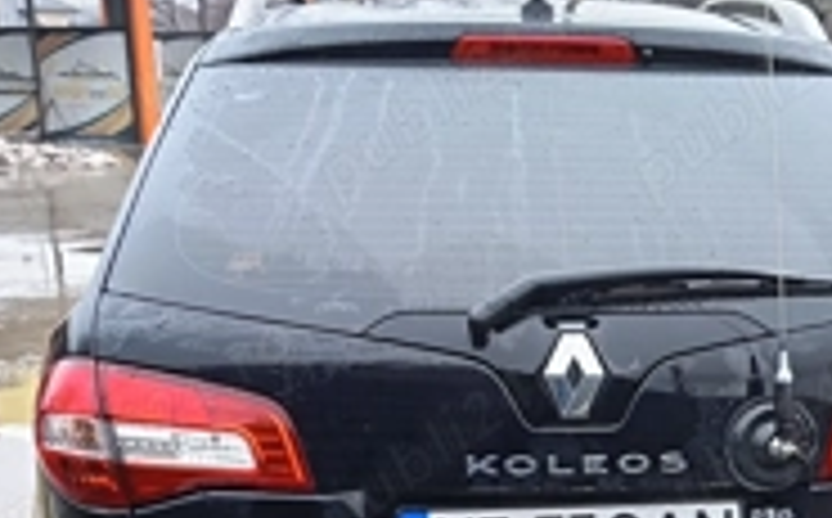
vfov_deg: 20.3
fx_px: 1404
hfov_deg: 32.4
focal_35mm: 62
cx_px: 621
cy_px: 504
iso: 190
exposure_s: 1/25
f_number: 1.8
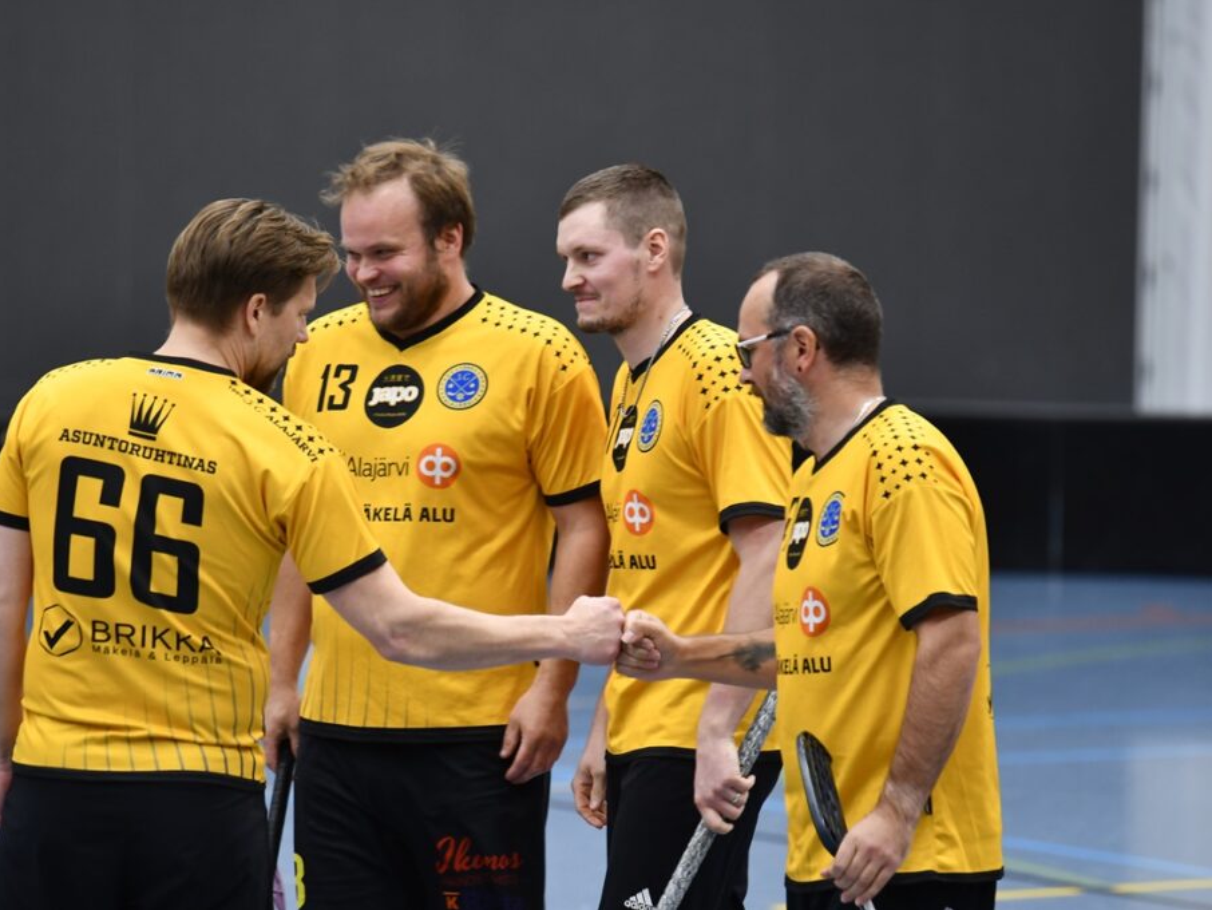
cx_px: 574
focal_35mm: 326
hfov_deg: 6.1
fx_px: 11417
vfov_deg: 4.6
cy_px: 454
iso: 640
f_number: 2.8
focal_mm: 200
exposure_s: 1/125
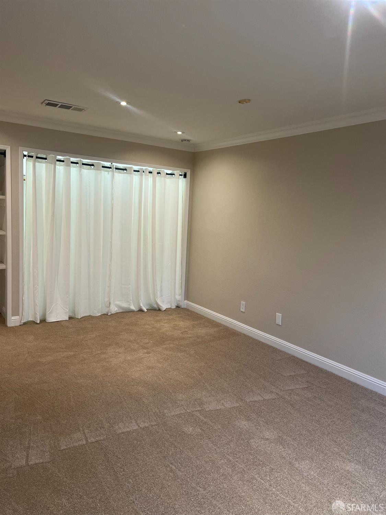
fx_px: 387
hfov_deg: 53.1
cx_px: 193
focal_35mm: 26
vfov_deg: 67.3
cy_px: 258
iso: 100
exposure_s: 1/60
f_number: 1.6
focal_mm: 5.1
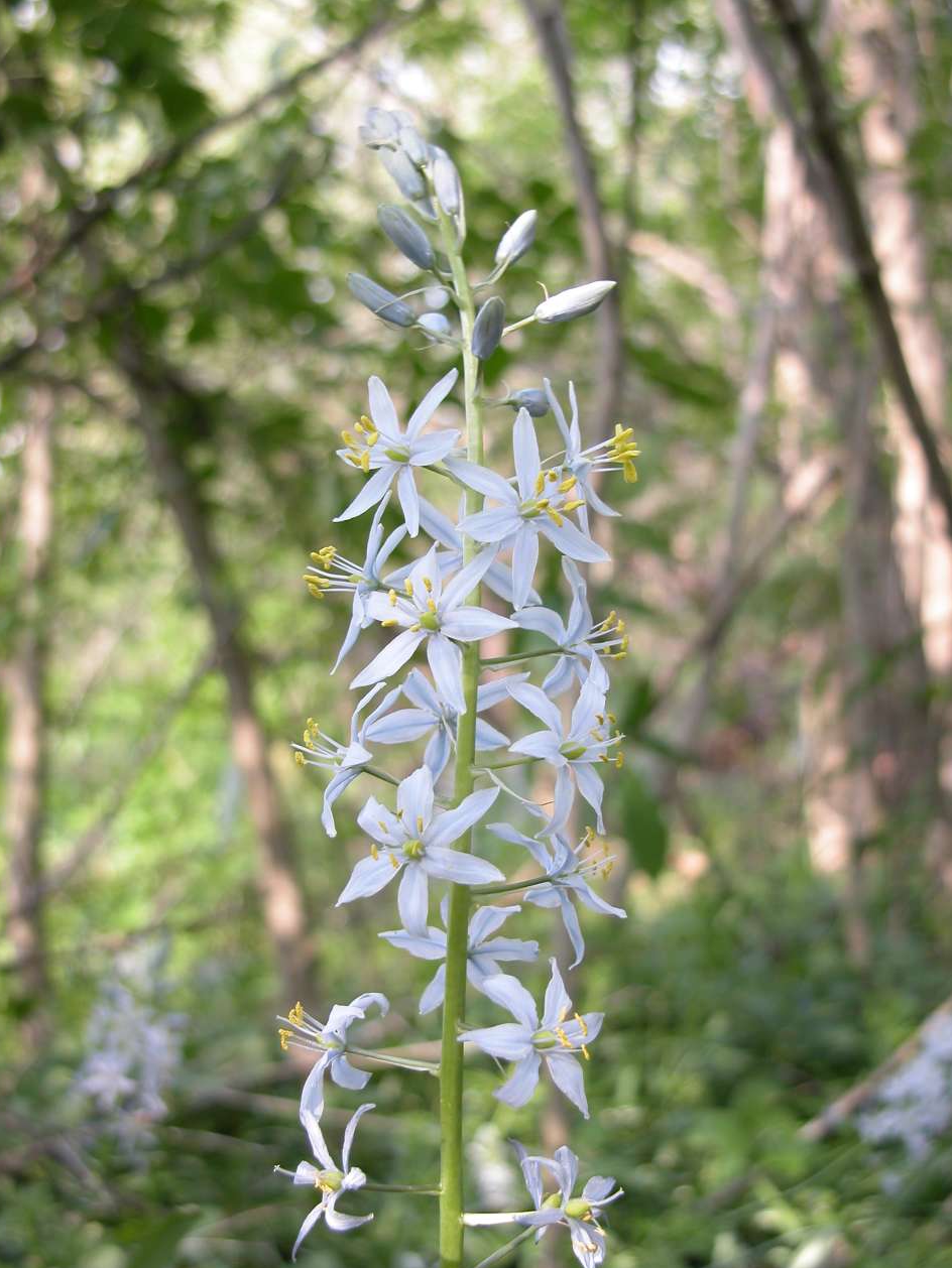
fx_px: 2163
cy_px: 644
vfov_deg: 32.7
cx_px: 474
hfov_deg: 24.8
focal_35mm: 59
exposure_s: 1/76
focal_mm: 14.7
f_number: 3.1
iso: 100
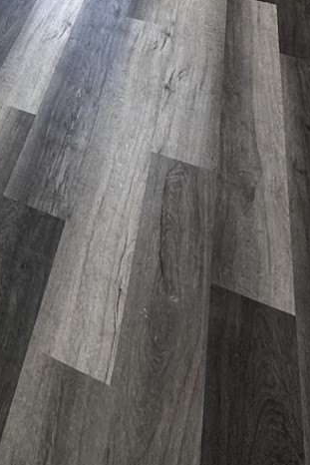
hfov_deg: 25.6
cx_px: -46
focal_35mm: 48
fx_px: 619
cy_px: -246
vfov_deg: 27.2
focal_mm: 2.22
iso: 100
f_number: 2.2
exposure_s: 1/120
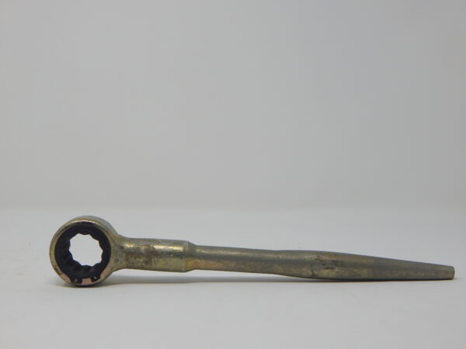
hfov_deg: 39.7
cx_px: 233
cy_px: 174
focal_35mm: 48
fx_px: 646
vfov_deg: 30.3
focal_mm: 8.6
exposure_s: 1/100
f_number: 3.7
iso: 125
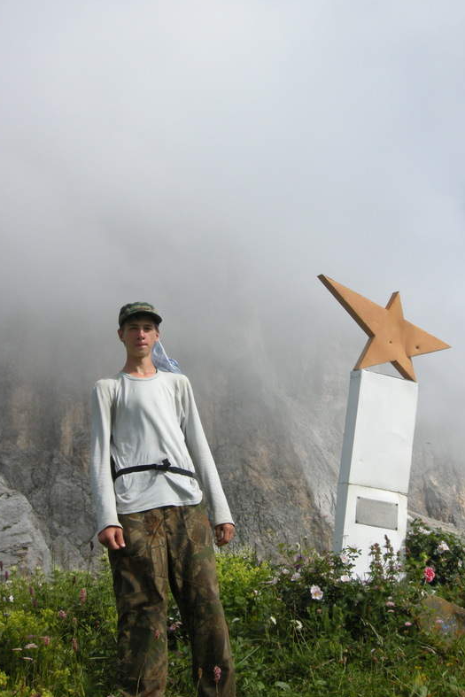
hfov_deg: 36.0
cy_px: 352
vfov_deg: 51.9
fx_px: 717
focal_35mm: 37
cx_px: 226
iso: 64
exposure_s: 1/322
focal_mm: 7.5
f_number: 6.1
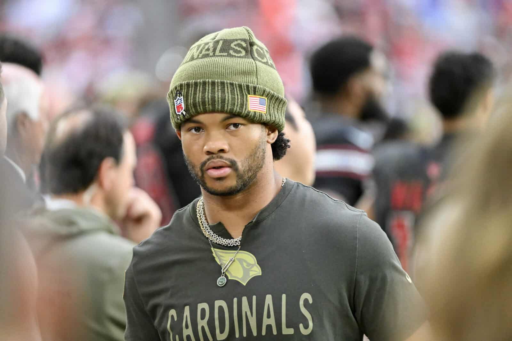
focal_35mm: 350
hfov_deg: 5.9
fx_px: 4978
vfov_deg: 3.9
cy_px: 170
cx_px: 256
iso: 8000
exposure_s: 1/2000
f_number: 4
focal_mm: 350
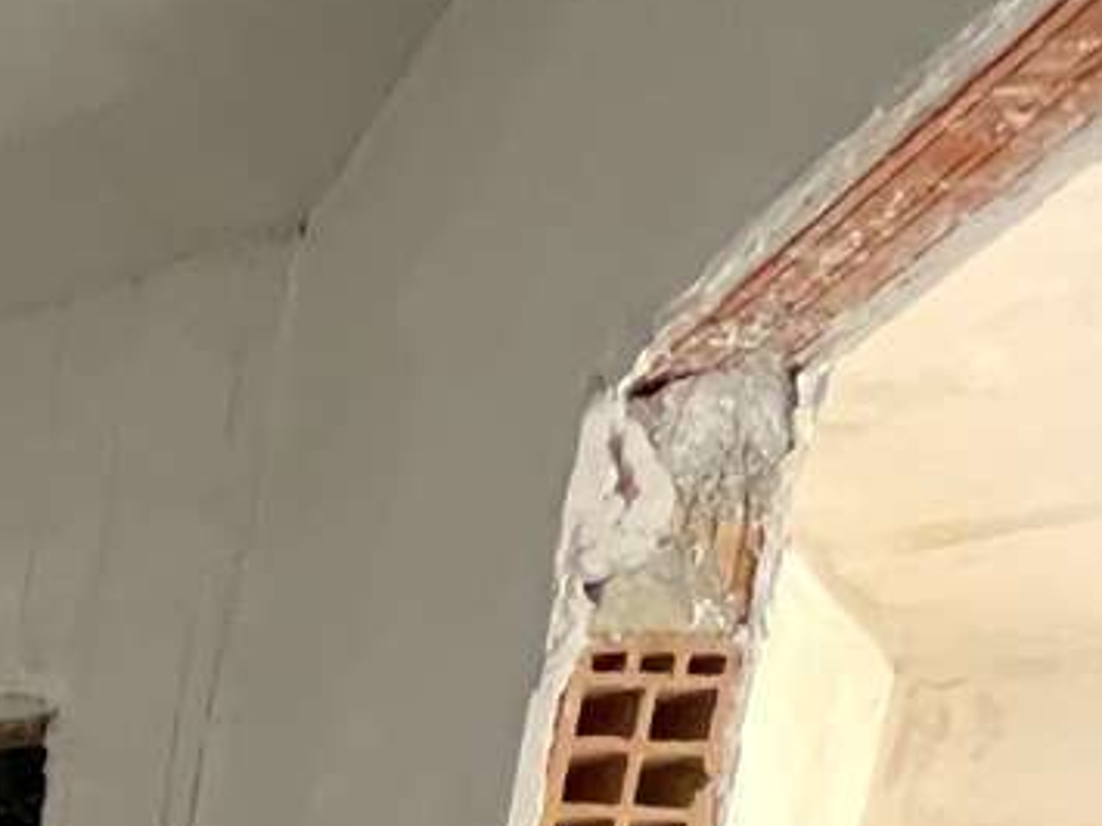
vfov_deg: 18.3
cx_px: -677
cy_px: 1626
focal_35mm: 55
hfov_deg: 24.3
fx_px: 1750
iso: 500
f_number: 1.8
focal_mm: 1.57
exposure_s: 1/60
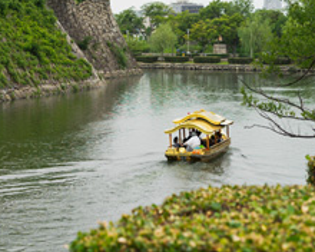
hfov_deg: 16.5
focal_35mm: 114
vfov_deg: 13.4
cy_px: 32
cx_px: -4
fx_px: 1063
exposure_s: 1/160
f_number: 3.5
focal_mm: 50
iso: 50
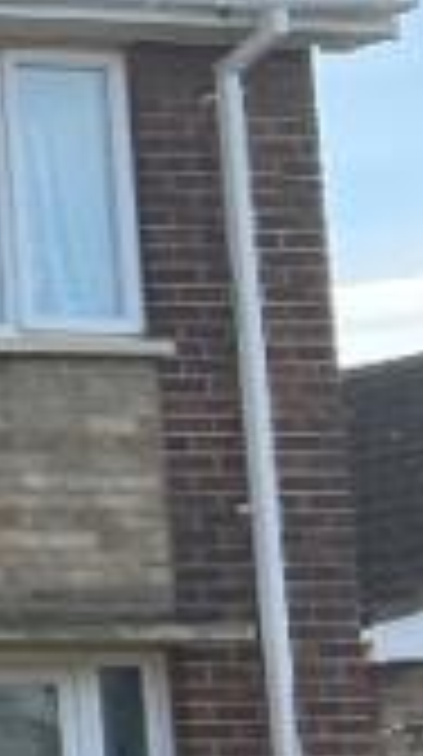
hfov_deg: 5.2
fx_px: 3464
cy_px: 567
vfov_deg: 12.4
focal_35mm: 173
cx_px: -1804
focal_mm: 5.7
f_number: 1.5
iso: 50
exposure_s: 1/2045
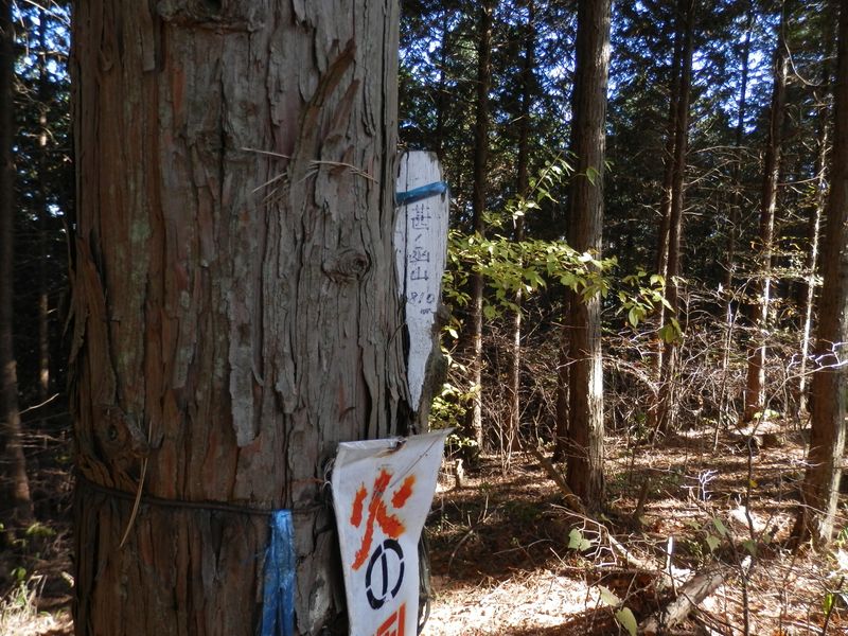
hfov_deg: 69.4
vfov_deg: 54.9
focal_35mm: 25
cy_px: 318
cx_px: 424
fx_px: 612
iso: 80
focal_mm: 4.5
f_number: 3
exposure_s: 1/40
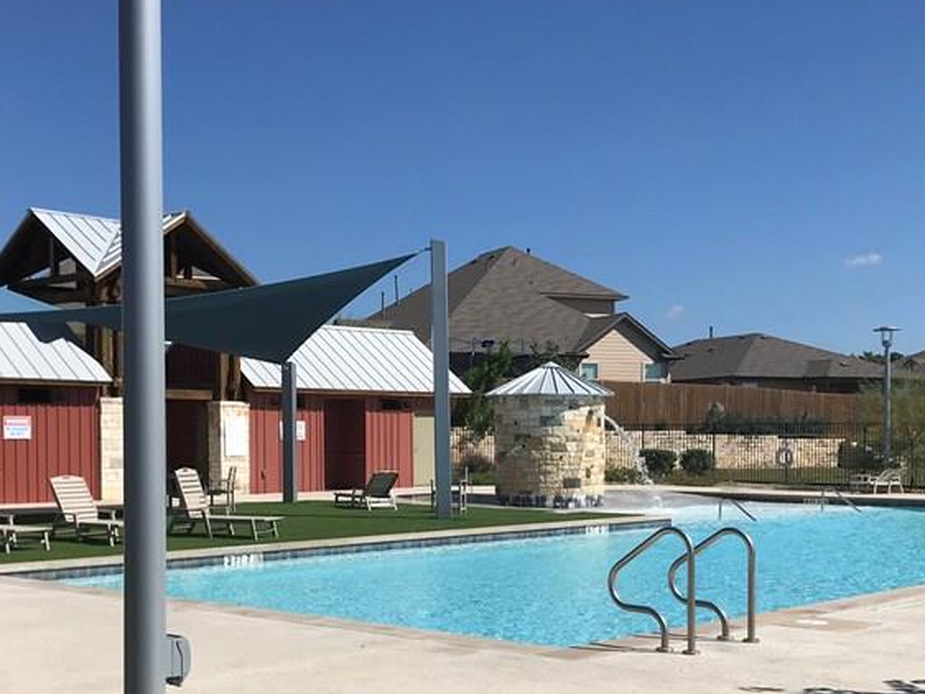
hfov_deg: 37.4
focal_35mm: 51
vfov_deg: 28.3
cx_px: 421
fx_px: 1363
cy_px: 482
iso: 25
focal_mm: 3.99
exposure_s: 1/5051
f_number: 1.8
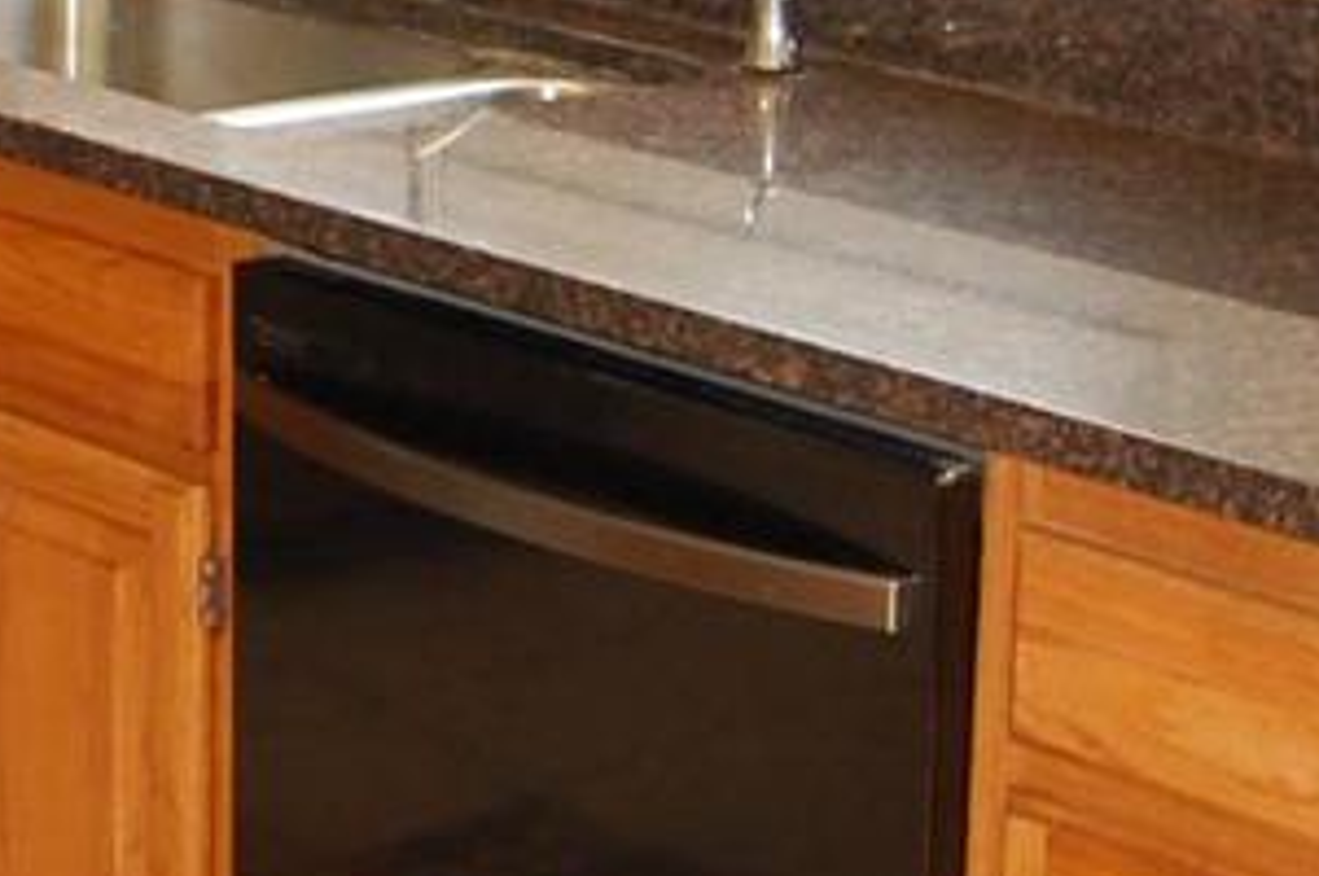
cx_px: -421
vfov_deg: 10.4
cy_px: -261
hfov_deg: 15.1
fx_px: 4721
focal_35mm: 129
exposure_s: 1/60
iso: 400
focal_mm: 18
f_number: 3.5
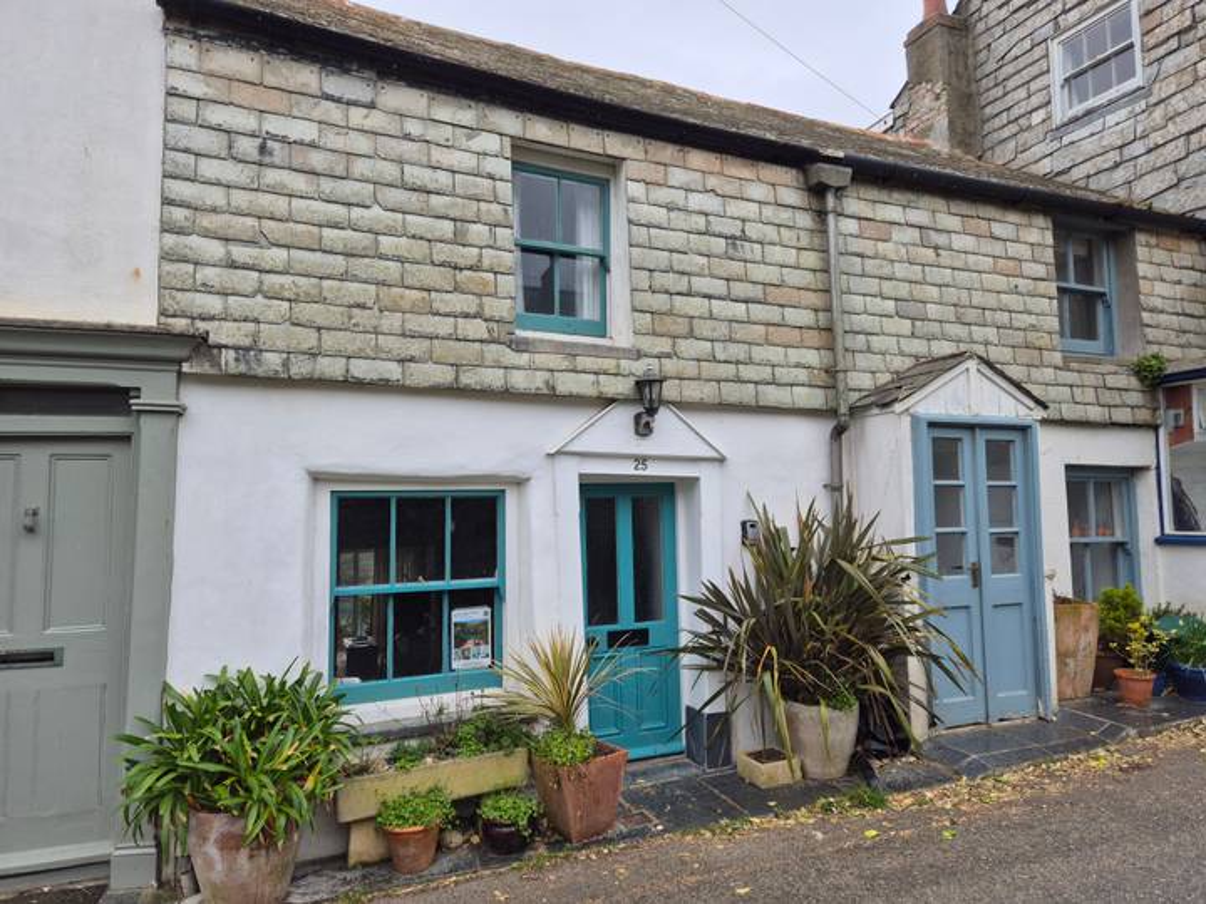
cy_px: 452
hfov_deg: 73.9
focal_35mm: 23
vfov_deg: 58.9
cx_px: 603
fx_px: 801
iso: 25
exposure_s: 1/714
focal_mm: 5.4
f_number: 1.8
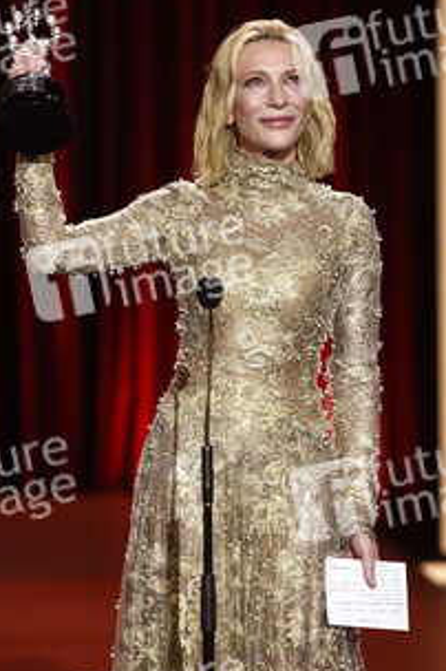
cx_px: 203
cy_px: 380
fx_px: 4172
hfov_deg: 6.1
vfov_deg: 9.2
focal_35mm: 224
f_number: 4
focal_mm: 170
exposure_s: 1/500
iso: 2000
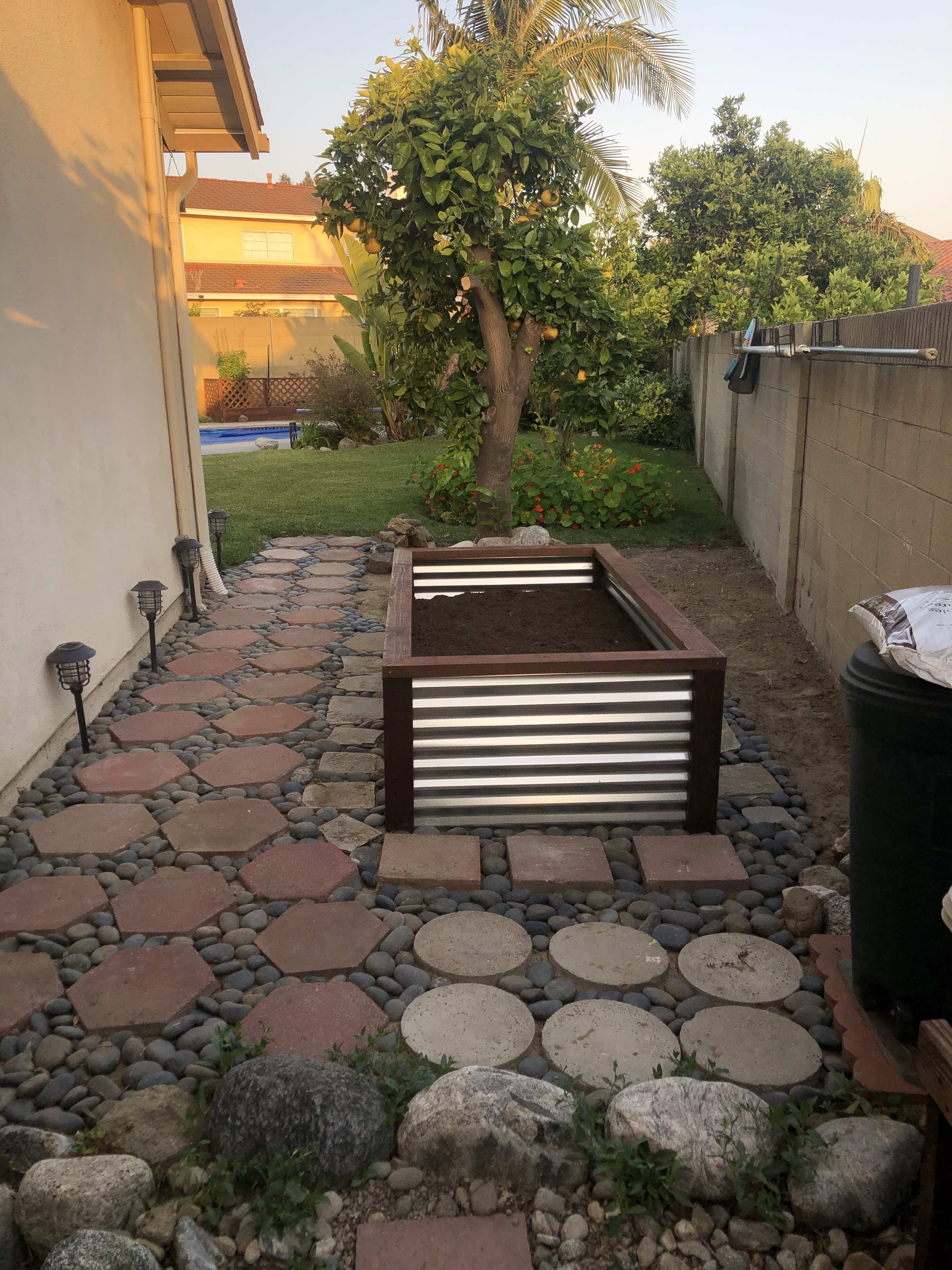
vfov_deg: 63.4
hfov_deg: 49.7
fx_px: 1027
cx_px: 476
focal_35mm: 28
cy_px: 635
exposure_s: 1/463
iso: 20
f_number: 1.8
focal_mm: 3.99
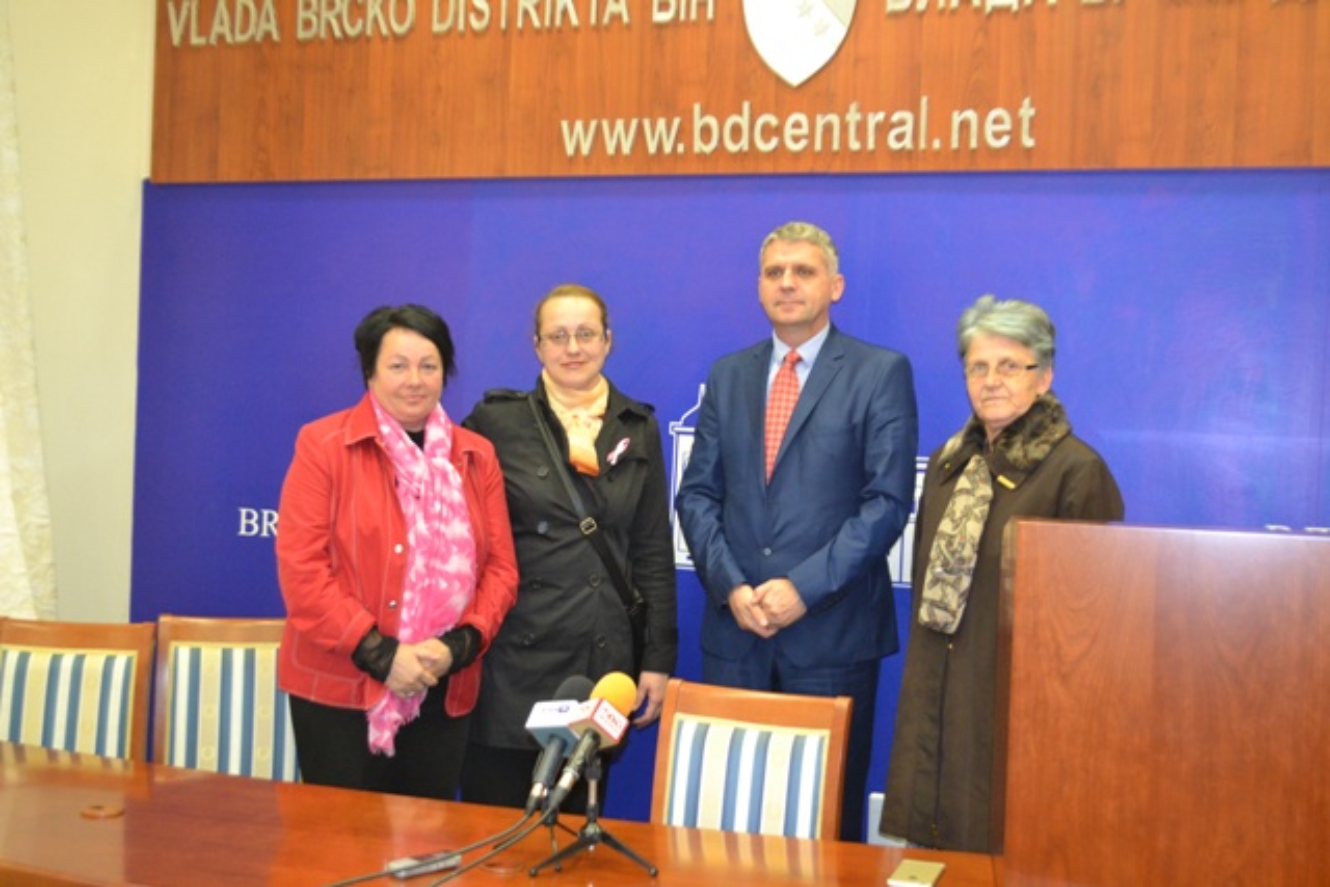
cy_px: 444
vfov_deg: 30.9
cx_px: 665
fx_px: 1607
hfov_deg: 45.0
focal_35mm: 44
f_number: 4.5
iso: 2000
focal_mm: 29
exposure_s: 1/60
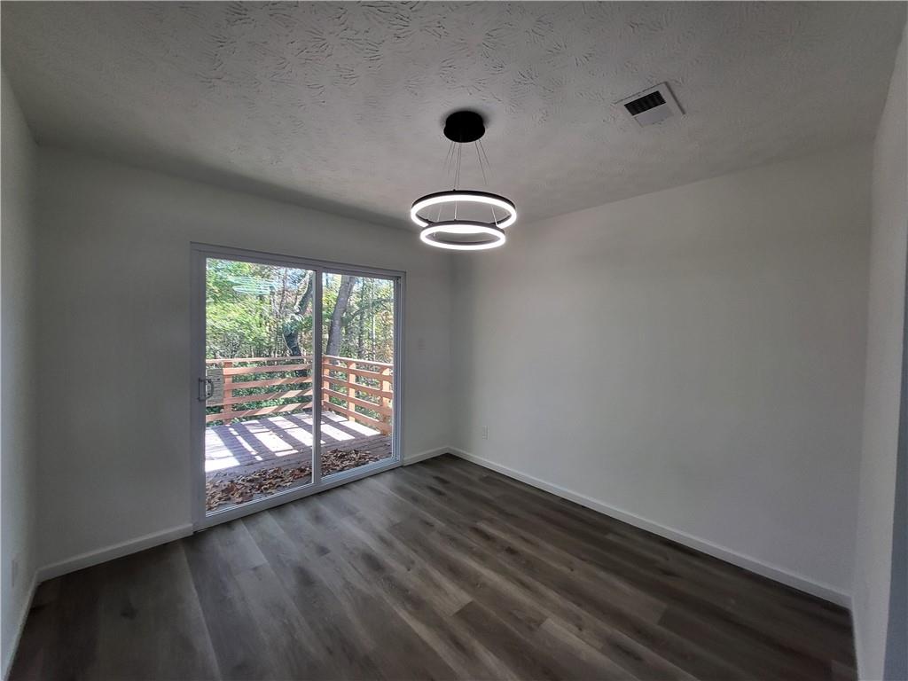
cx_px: 454
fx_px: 341
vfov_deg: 89.9
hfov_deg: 106.2
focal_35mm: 13
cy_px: 340
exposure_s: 1/60
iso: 125
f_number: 2.2
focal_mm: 1.74
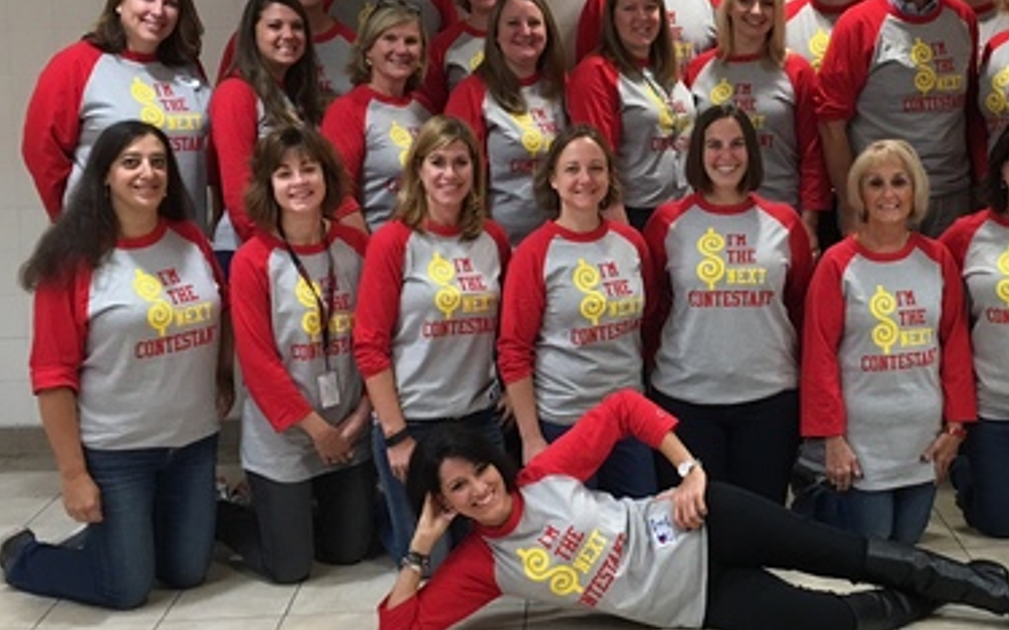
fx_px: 1622
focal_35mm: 59
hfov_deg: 33.9
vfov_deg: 21.9
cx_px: 740
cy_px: 221
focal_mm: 4.15
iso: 100
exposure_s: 1/30
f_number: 2.2
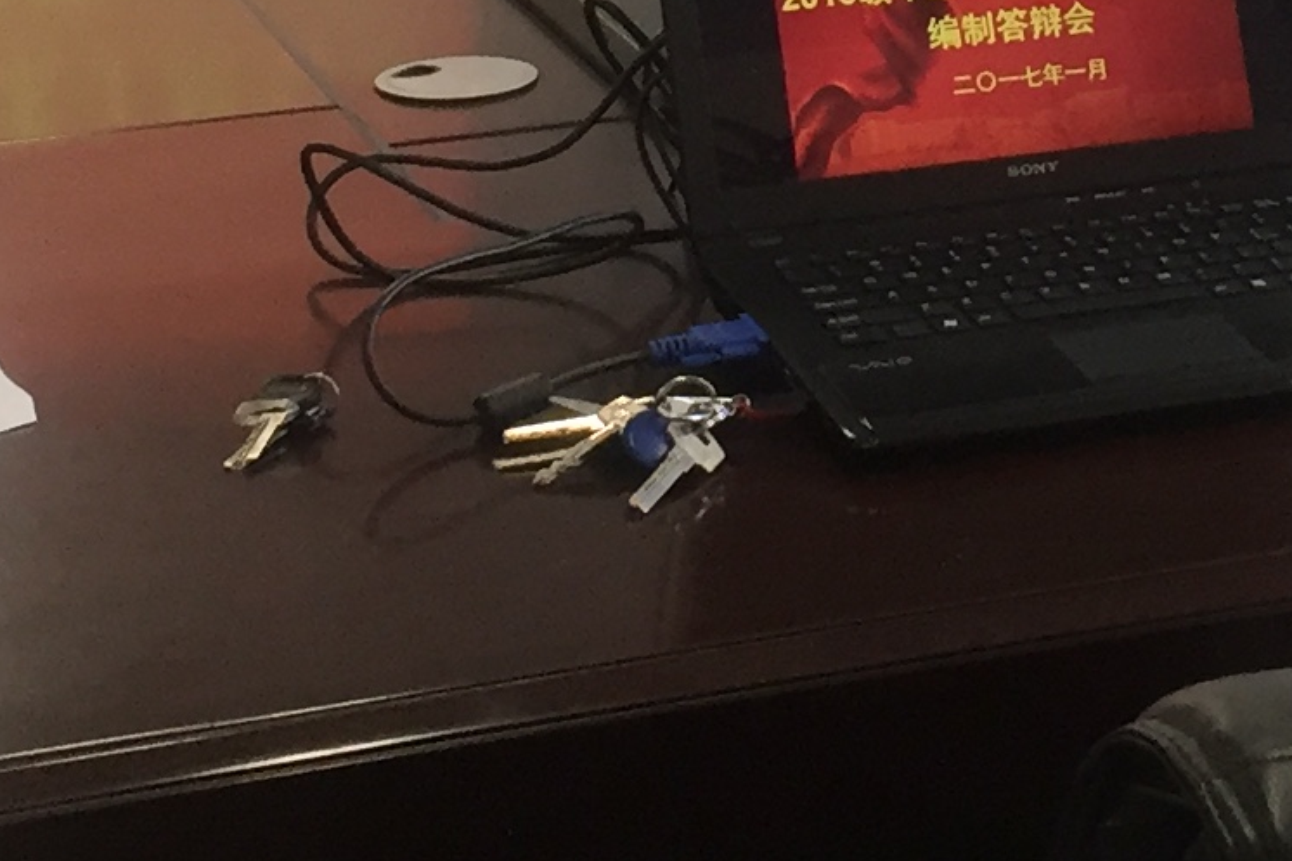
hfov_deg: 15.3
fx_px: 4736
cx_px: 1240
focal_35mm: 132
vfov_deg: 10.0
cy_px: -549
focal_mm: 4.15
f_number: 2.2
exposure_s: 1/33
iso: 50
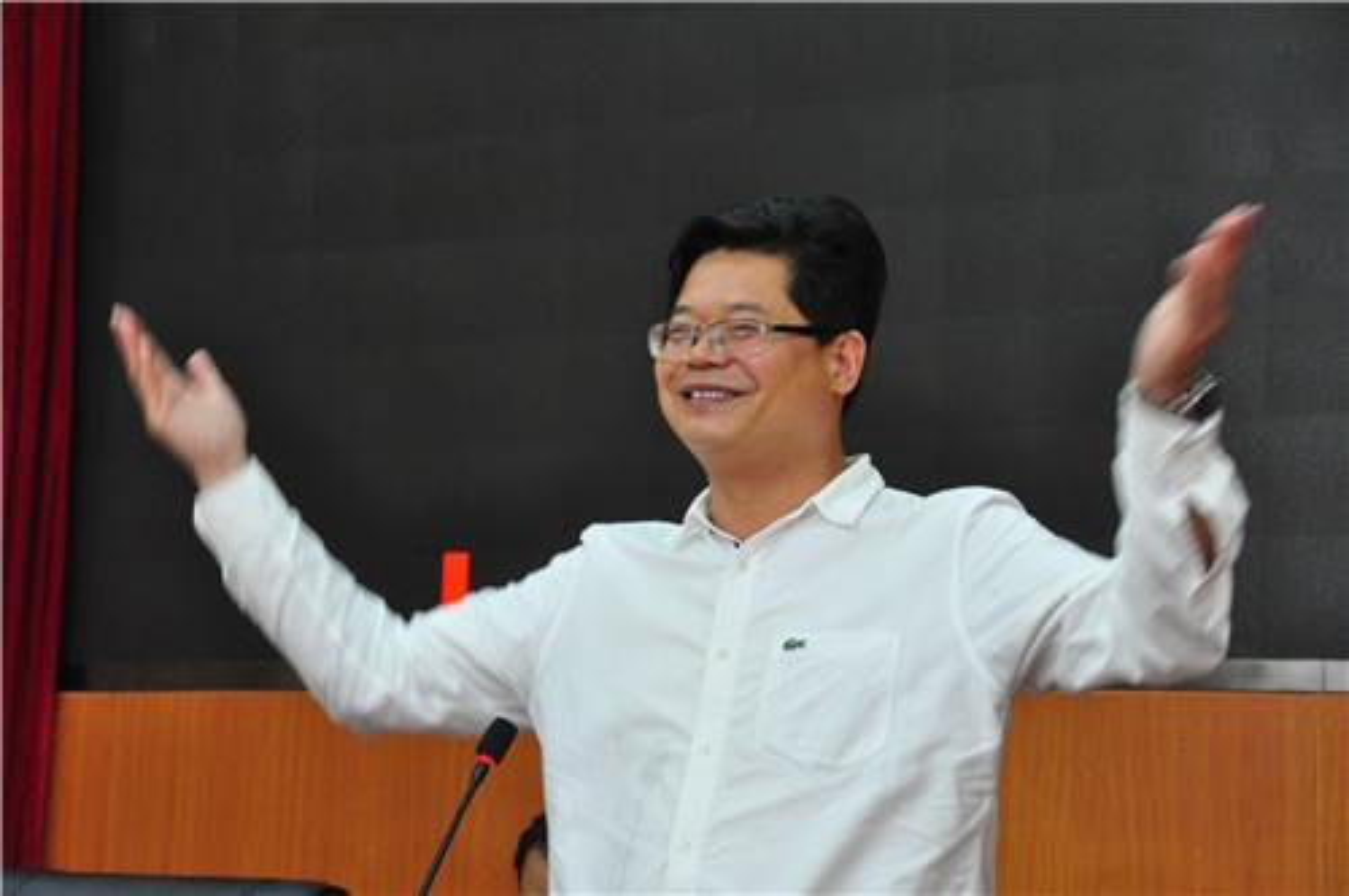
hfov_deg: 20.9
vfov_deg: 14.0
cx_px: 674
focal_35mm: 98
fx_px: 3649
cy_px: 448
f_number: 8
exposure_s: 1/50
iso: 1600
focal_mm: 65
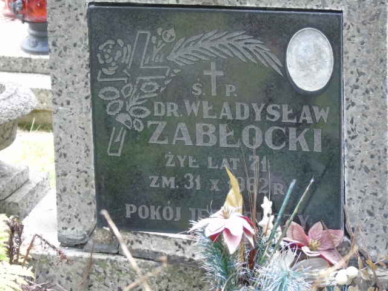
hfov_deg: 13.9
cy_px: 146
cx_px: 194
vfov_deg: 10.4
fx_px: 1592
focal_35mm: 142
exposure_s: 1/60
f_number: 4.7
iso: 640
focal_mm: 25
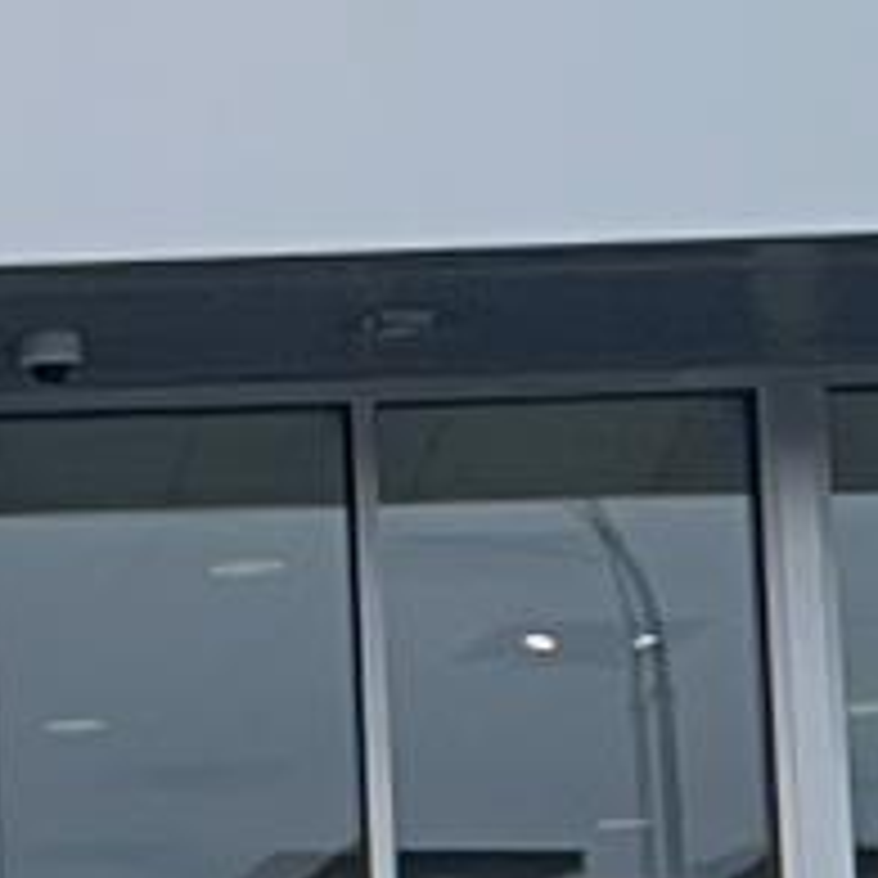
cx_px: -1238
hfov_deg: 10.1
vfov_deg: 11.3
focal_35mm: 151
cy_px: 1072
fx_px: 4333
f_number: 1.6
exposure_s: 1/2326
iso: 32
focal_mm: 4.2
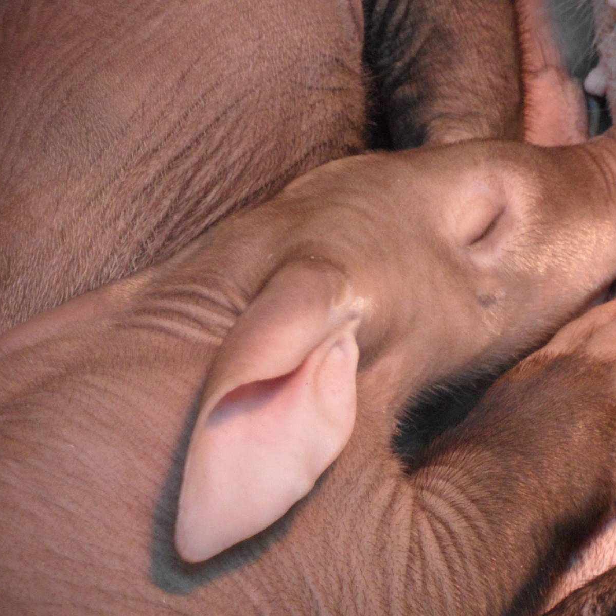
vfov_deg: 5.5
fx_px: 6422
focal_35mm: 319
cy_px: 308
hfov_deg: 5.5
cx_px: 374
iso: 400
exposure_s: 1/8
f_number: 5
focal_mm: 44.4
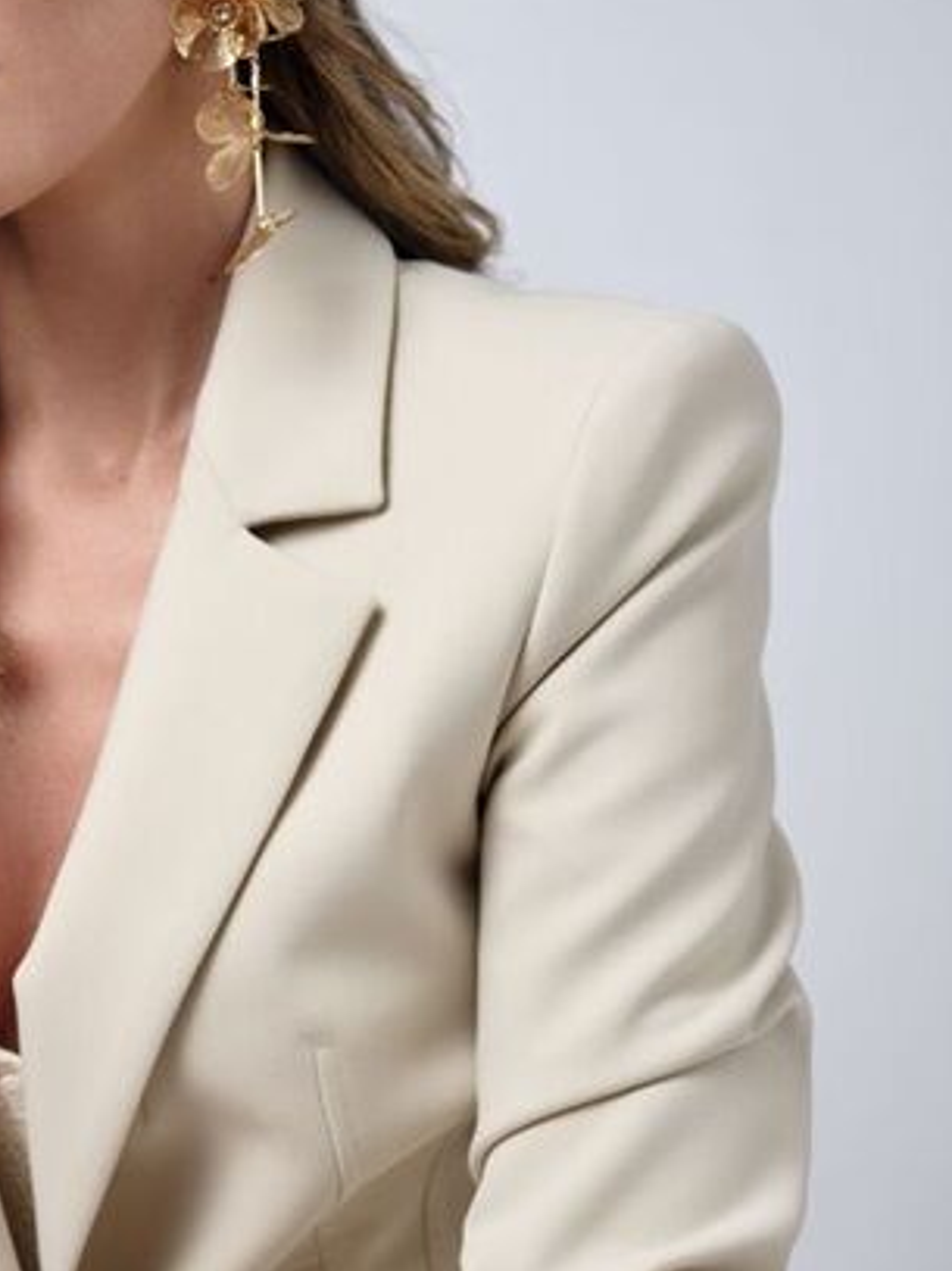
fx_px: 4072
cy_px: 790
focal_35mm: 111
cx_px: -72
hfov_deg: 13.1
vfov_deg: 17.7
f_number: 4
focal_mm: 63
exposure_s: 1/125
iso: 100
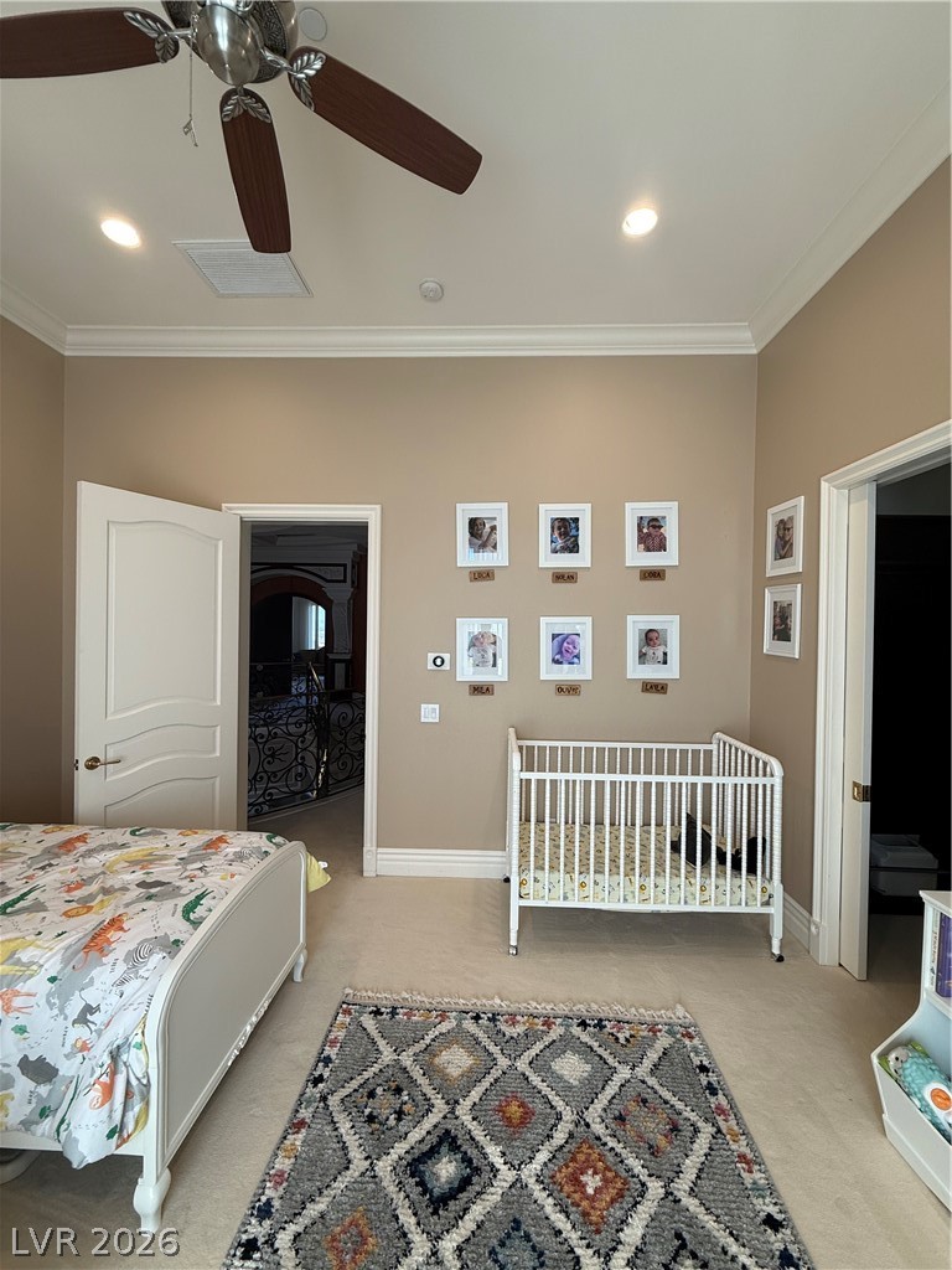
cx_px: 476
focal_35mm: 14
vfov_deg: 102.1
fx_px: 513
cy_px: 635
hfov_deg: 85.7
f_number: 2.2
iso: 80
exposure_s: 1/120
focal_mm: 2.22
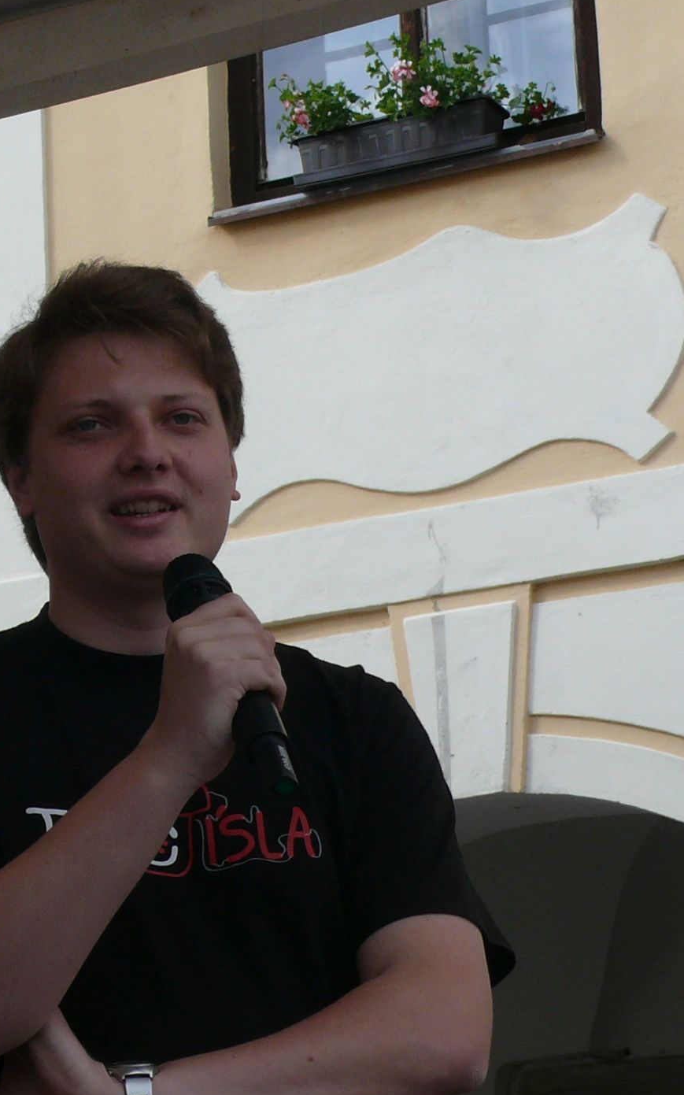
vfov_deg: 16.3
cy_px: 562
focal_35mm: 128
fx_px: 3819
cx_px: 205
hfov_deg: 10.2
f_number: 5.6
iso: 100
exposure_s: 1/320
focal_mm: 12
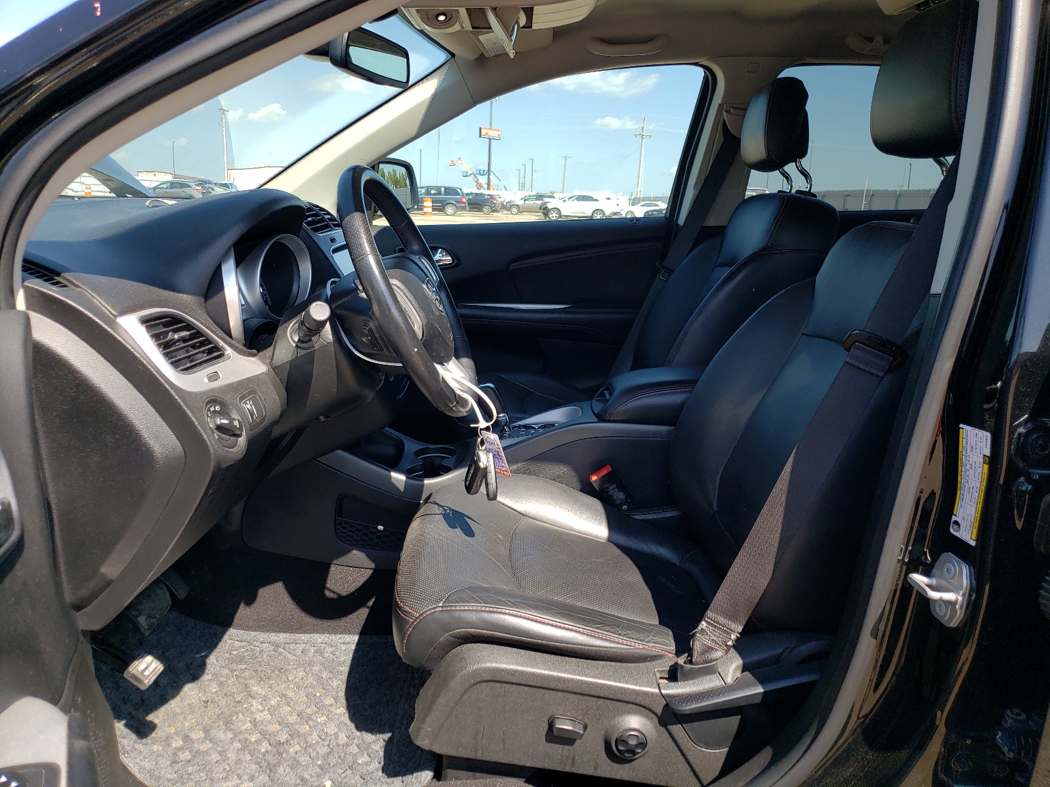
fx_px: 789
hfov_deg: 67.3
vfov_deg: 53.1
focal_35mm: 26
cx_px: 525
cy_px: 394
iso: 50
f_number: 1.5
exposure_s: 1/1000
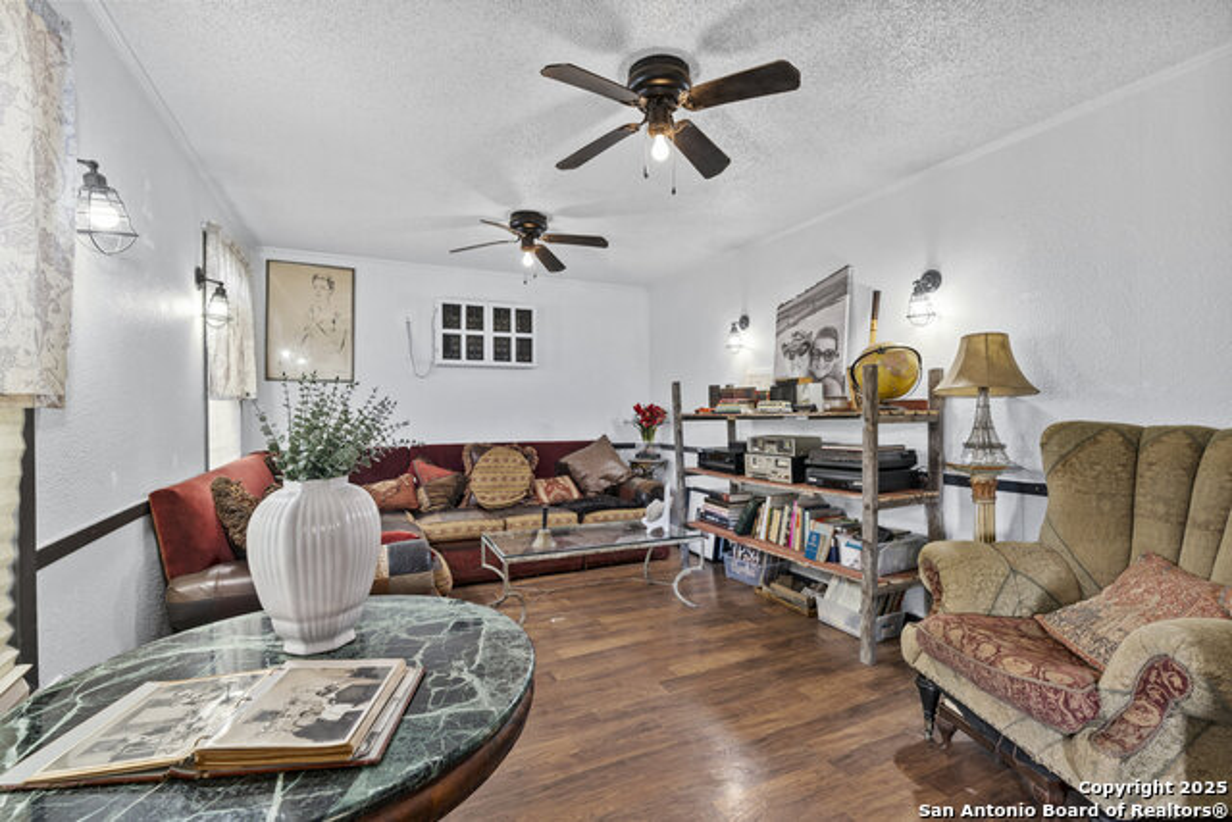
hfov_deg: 96.7
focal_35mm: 16
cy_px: 411
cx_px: 616
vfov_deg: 73.8
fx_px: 548
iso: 320
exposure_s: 1
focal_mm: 16
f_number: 7.1
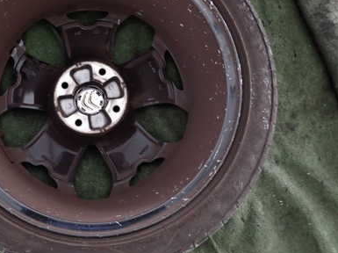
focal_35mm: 39
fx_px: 380
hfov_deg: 45.9
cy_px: 111
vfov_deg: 36.7
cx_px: 78
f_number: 2
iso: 640
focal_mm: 4.5
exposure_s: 1/30
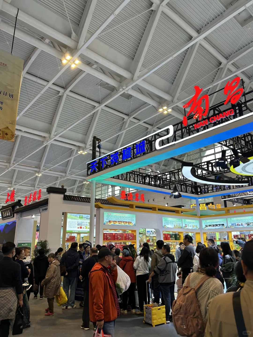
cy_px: 168
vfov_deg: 67.3
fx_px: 253
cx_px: 126
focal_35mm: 26
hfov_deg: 53.1
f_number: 1.5
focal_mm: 5.7
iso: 40
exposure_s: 1/100
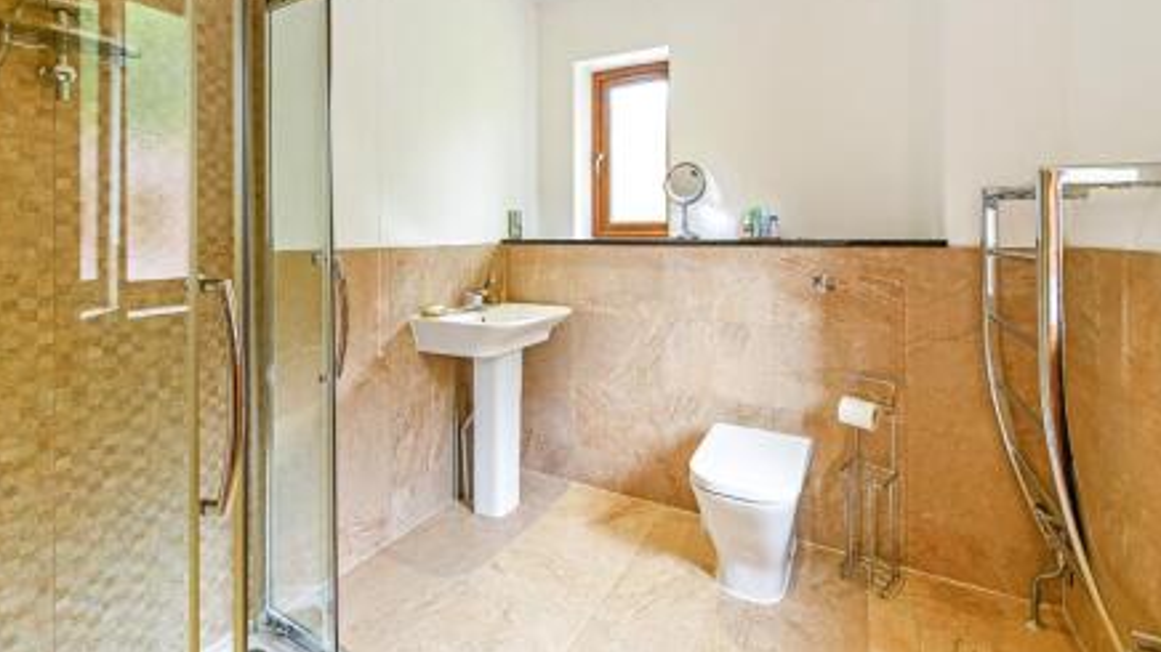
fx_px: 492
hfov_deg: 99.3
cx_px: 604
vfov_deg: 65.7
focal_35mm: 16
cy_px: 233
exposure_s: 1/1.3
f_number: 9
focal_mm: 14
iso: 250
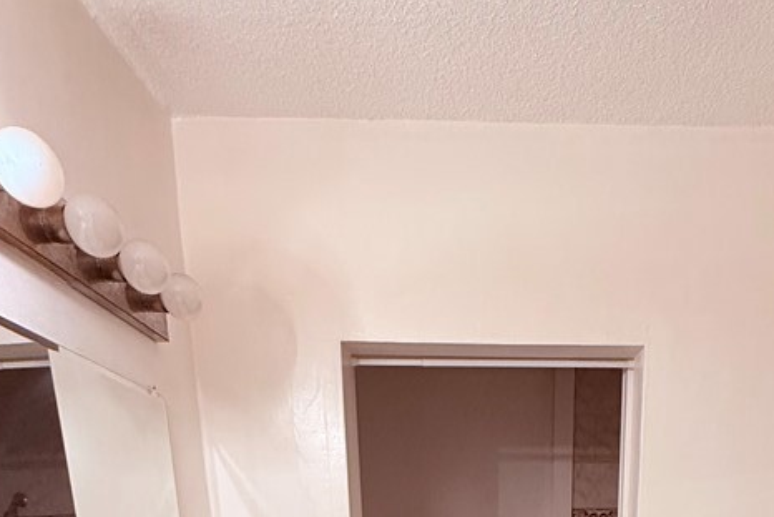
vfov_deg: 29.0
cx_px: 507
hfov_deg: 57.6
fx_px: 688
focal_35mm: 32
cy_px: 743
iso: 320
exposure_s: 1/60
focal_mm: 2.22
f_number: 2.2
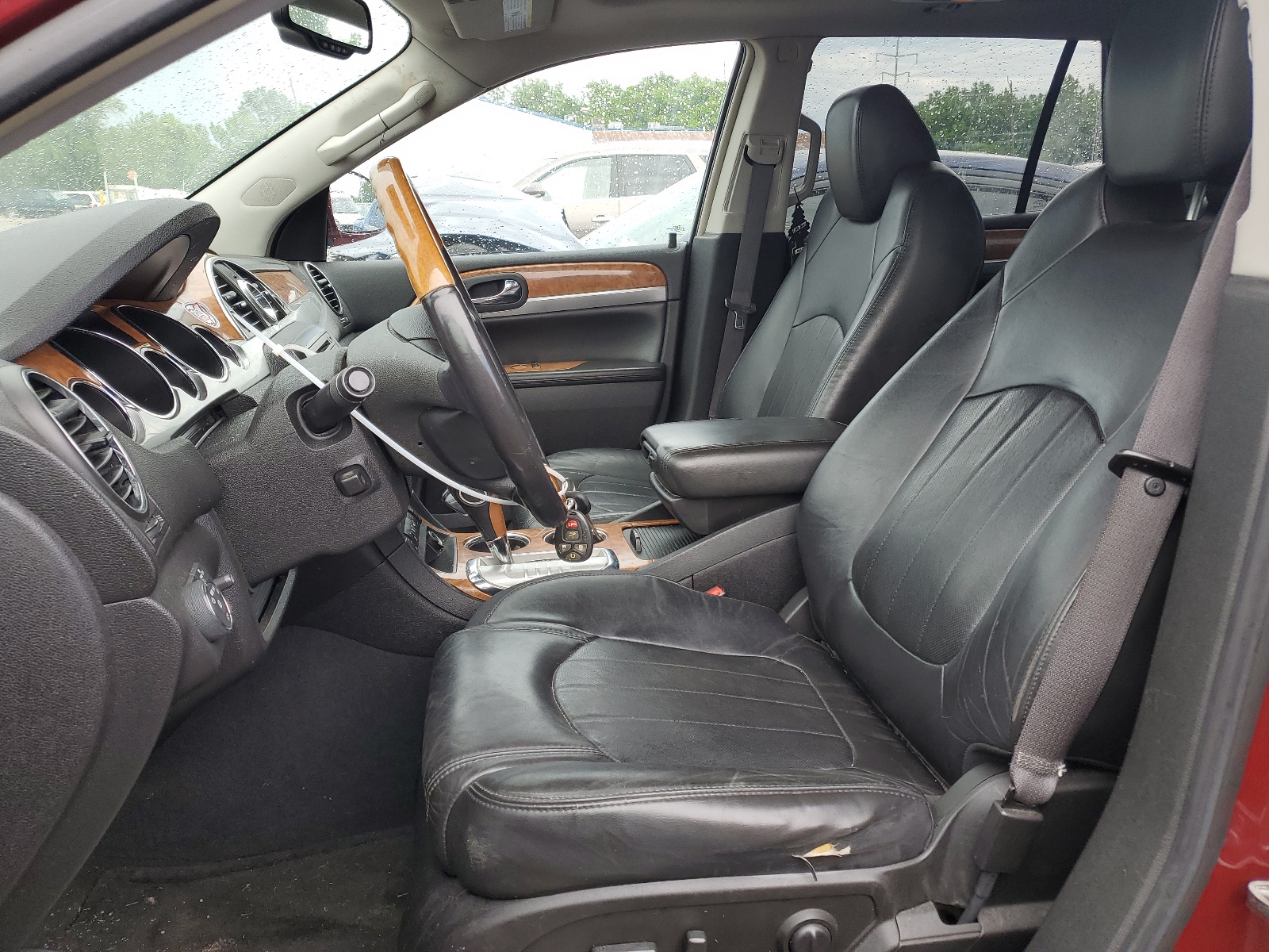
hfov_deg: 67.3
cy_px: 476
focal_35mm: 26
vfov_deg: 53.1
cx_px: 634
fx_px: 953
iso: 50
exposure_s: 1/196
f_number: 1.5
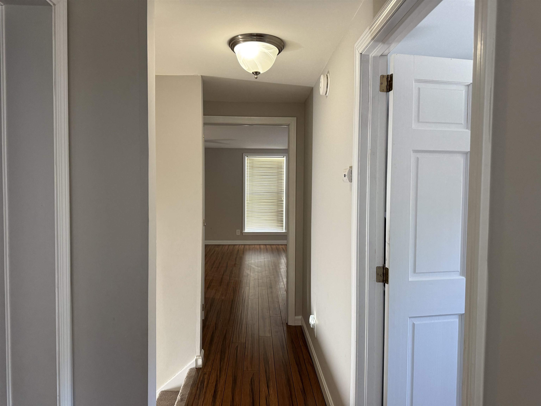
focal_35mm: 24
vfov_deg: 56.8
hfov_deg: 71.6
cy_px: 203
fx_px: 375
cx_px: 270
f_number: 1.78
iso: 250
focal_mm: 6.76
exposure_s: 1/60
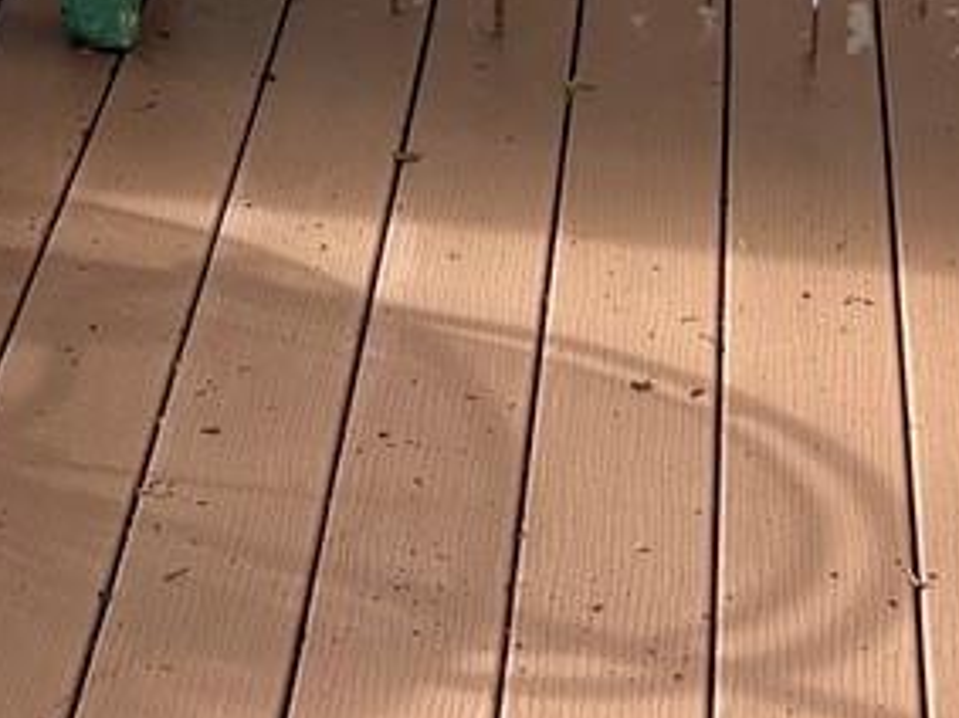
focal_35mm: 147
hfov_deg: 12.8
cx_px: -400
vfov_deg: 9.8
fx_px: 4071
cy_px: -379
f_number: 1.6
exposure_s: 1/459
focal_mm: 5.96
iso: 50
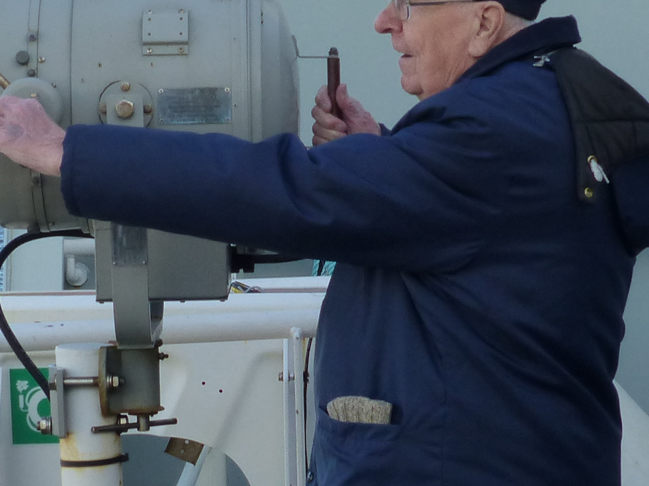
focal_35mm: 156
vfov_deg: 9.5
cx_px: 248
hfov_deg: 12.7
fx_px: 2925
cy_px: 232
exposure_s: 1/250
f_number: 4
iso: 160
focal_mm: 8.7
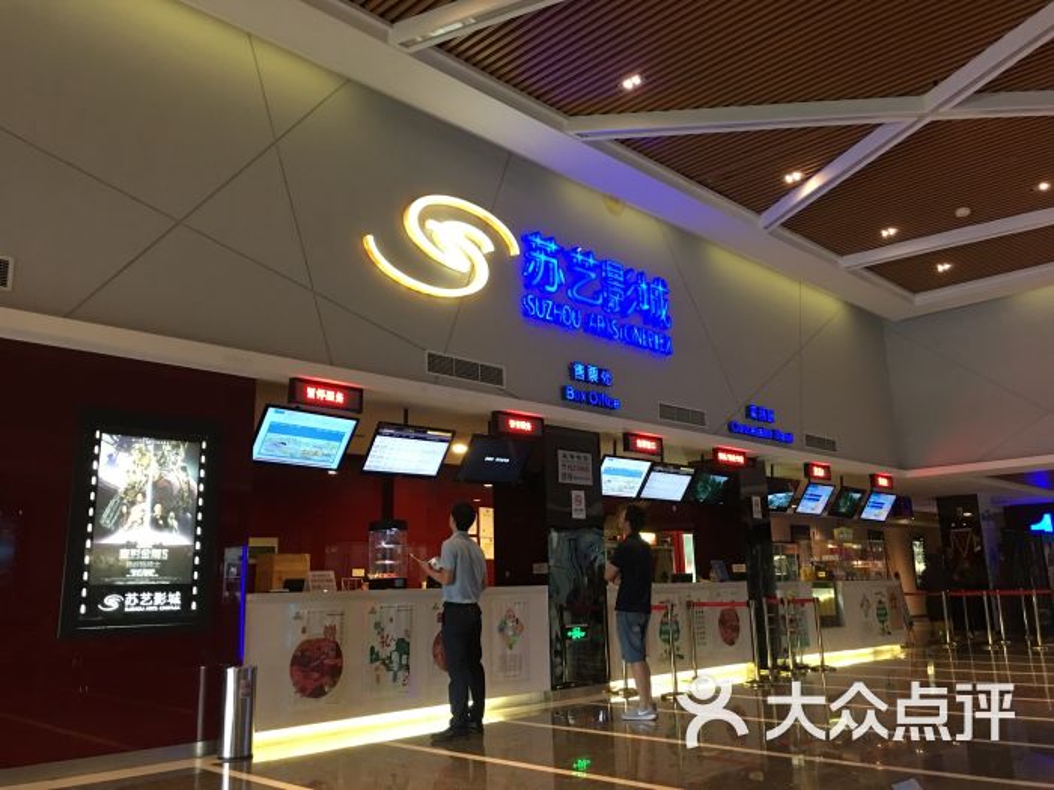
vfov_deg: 48.2
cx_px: 527
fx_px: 883
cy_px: 395
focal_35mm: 29
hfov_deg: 61.7
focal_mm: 4.15
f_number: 2.2
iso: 100
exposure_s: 1/10
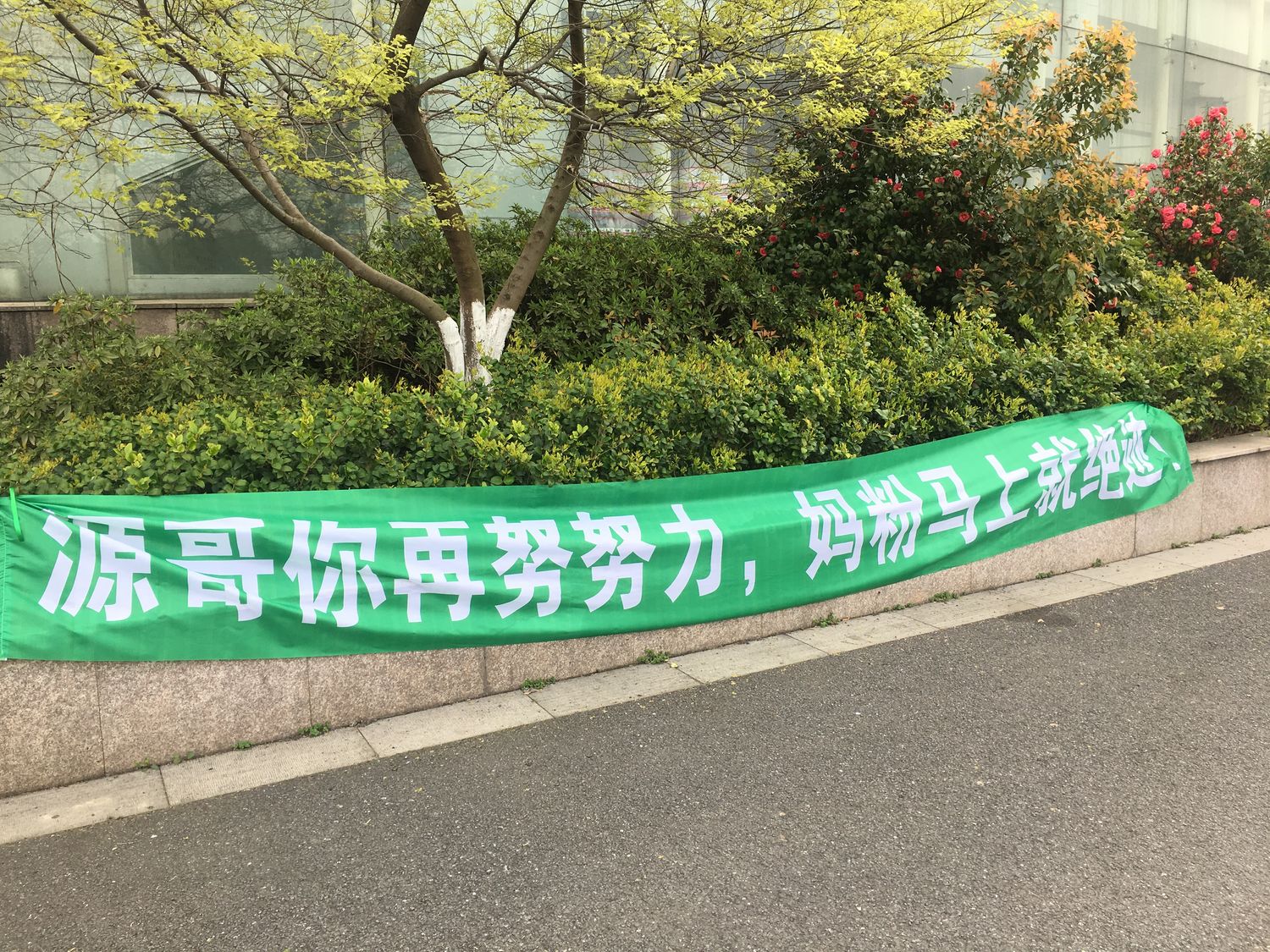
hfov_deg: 61.7
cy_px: 476
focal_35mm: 29
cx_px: 635
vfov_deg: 48.2
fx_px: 1064
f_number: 2.2
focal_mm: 4.15
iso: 25
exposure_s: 1/400
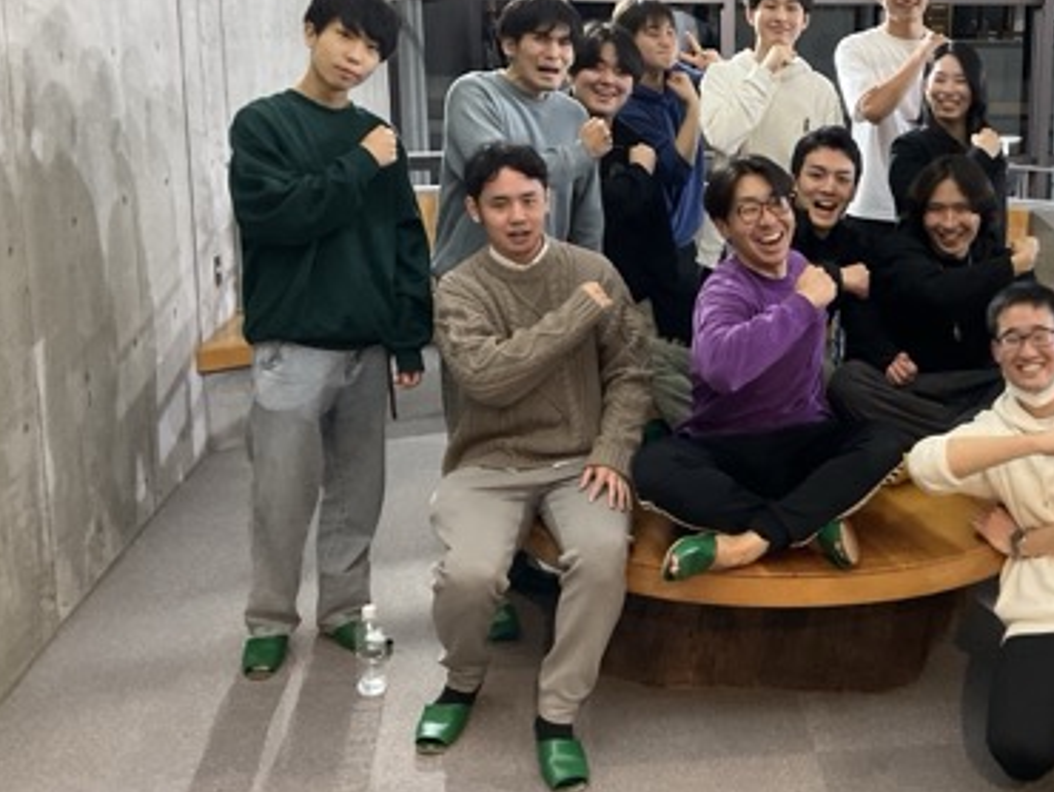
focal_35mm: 47
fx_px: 1432
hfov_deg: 39.3
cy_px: 276
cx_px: 795
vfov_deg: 30.7
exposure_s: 1/25
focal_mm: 3
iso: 320
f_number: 1.8
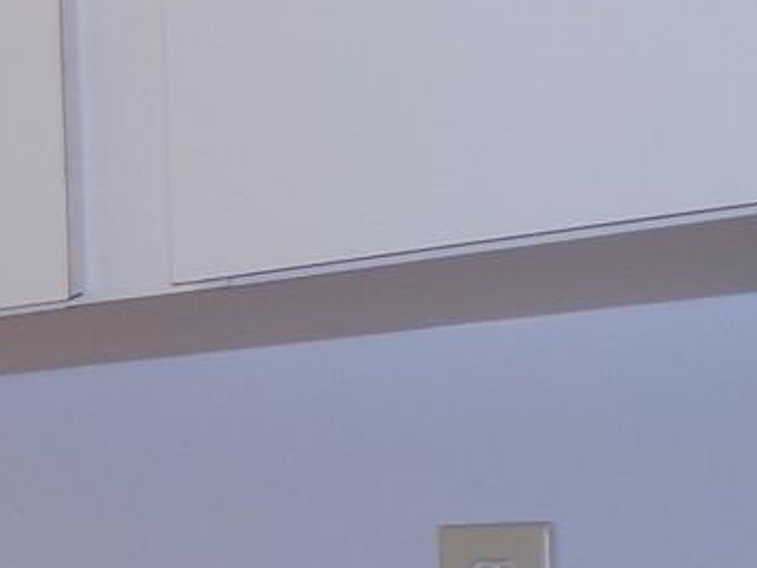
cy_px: 604
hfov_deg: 15.2
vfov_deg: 13.5
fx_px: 2362
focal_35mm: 108
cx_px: -691
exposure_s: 1/34
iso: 159
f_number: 3
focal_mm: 4.3
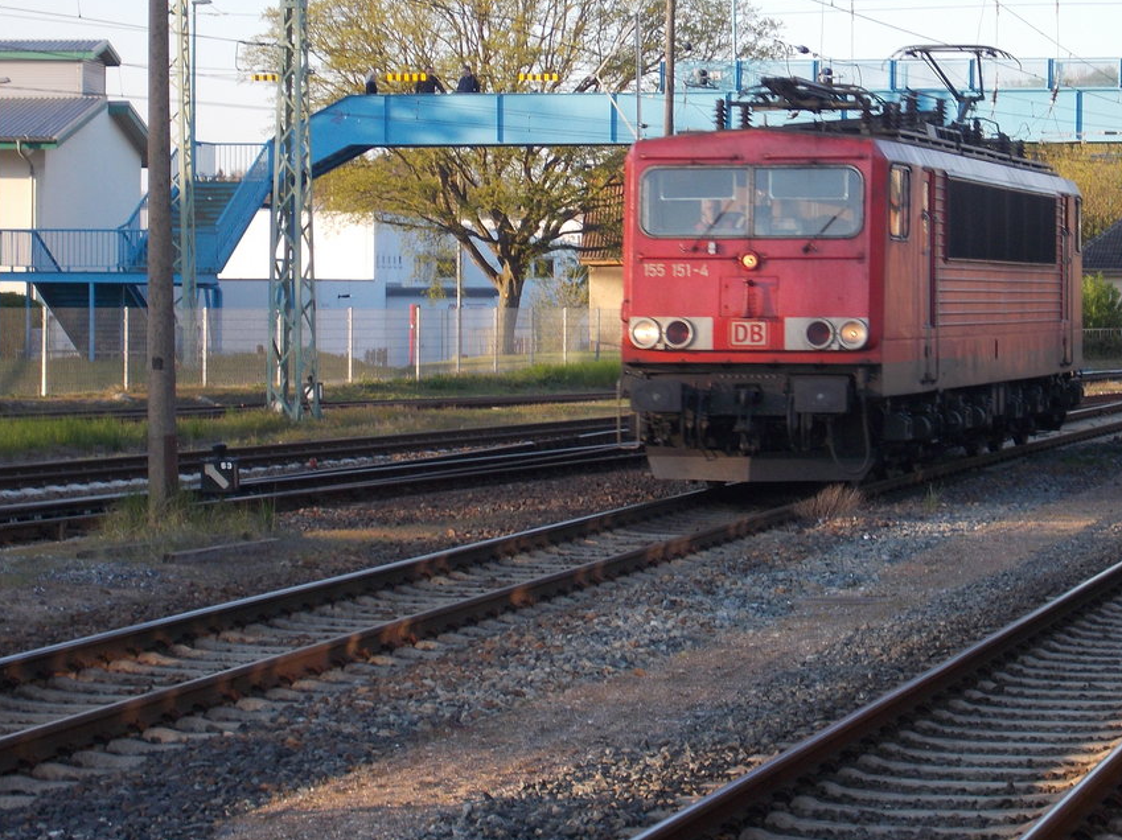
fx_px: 4536
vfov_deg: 10.6
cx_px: 764
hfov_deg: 14.1
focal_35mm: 140
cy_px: 322
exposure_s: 1/80
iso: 80
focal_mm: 17.6
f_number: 5.5
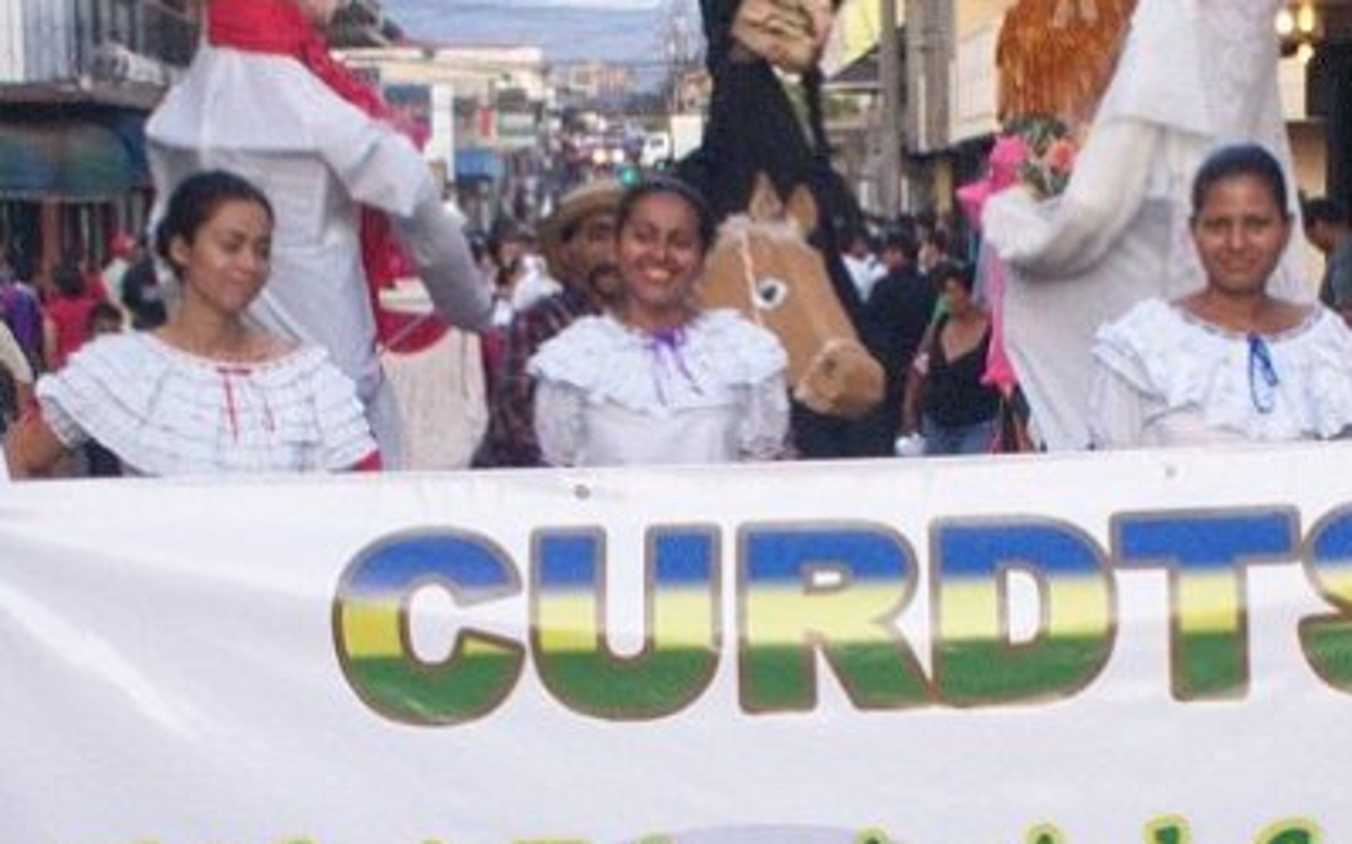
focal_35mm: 107
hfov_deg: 19.4
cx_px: 837
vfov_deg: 12.1
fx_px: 3941
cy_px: 771
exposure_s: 1/38.6
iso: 140
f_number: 4.5
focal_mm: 6
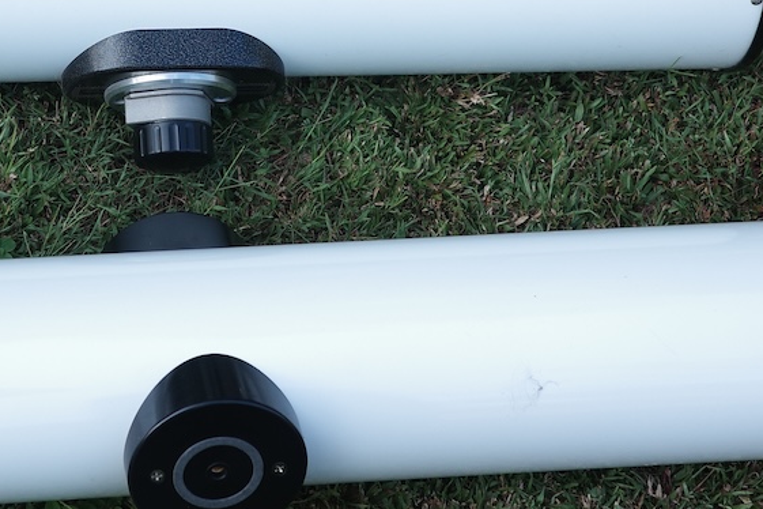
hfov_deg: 18.8
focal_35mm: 107
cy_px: -29
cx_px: 94
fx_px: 2268
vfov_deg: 12.6
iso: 100
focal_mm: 26
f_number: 2.8
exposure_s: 1/320
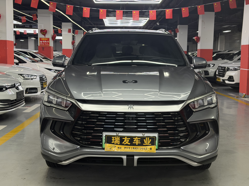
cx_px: 124
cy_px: 93
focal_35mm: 48
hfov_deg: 39.7
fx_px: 345
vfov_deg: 30.3
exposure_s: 1/100
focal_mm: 6.76
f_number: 1.78
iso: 125
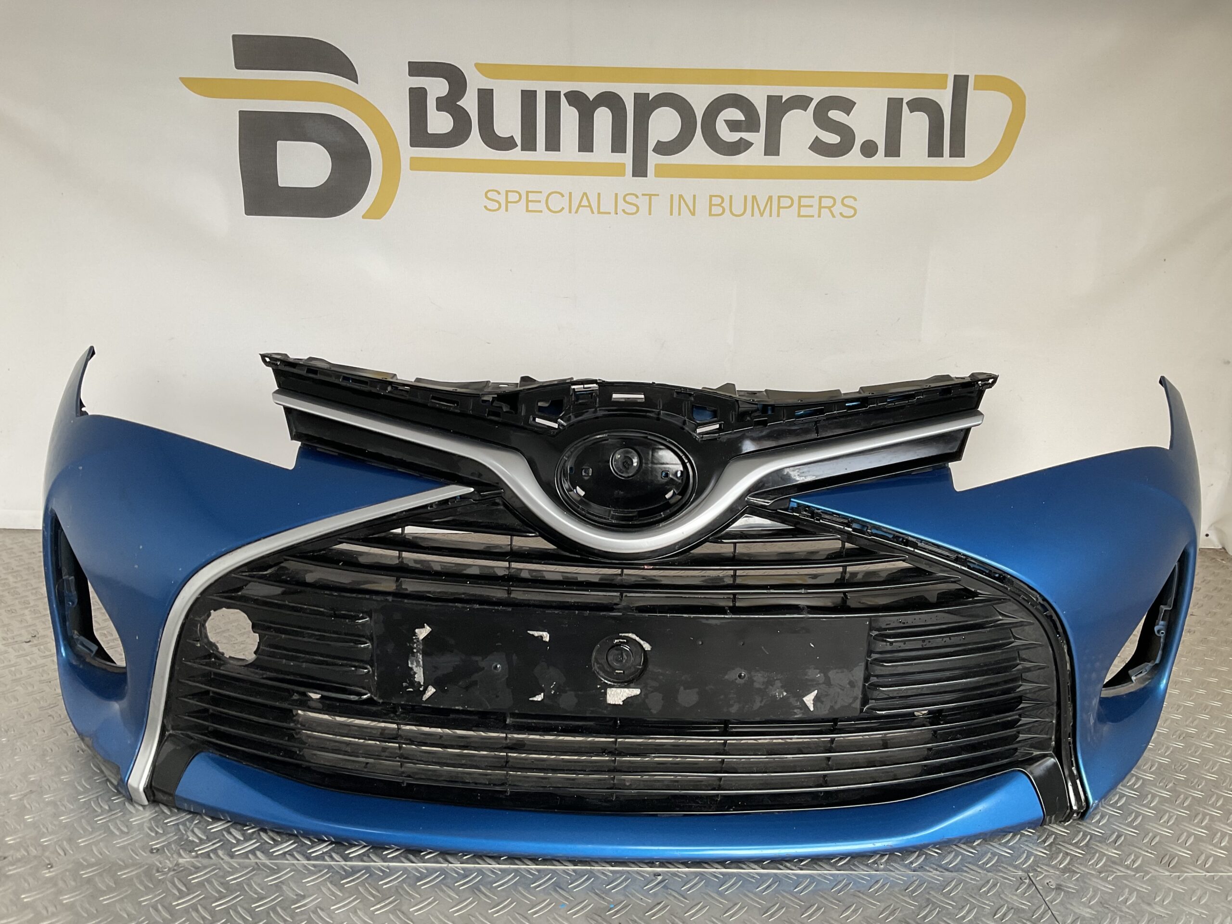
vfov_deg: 48.2
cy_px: 462
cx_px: 616
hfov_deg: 61.7
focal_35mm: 29
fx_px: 1032
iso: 40
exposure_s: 1/50
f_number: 1.8
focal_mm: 3
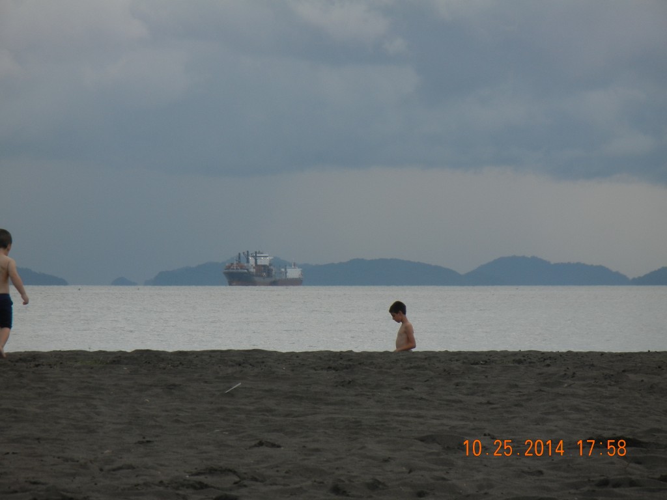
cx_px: 334
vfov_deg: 5.0
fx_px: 5781
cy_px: 250
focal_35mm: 300
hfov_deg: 6.6
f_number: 5.6
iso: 160
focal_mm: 54
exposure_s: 1/72.1
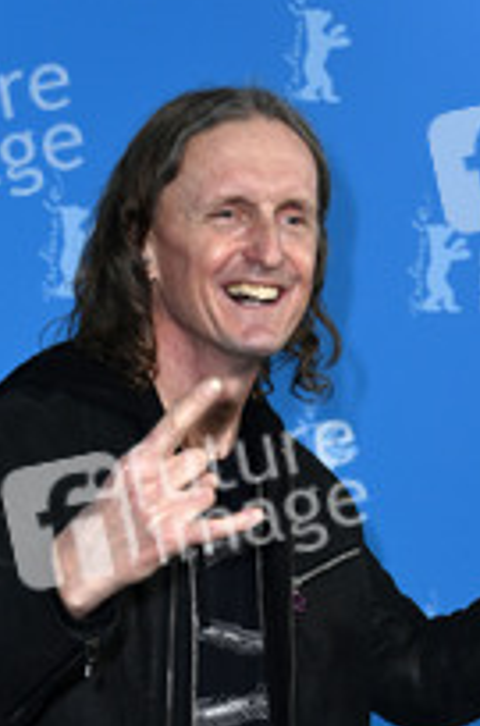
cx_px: 288
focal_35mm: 167
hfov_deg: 8.2
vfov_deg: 12.2
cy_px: 683
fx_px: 3357
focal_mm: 85
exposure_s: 1/250
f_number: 5.6
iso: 1000
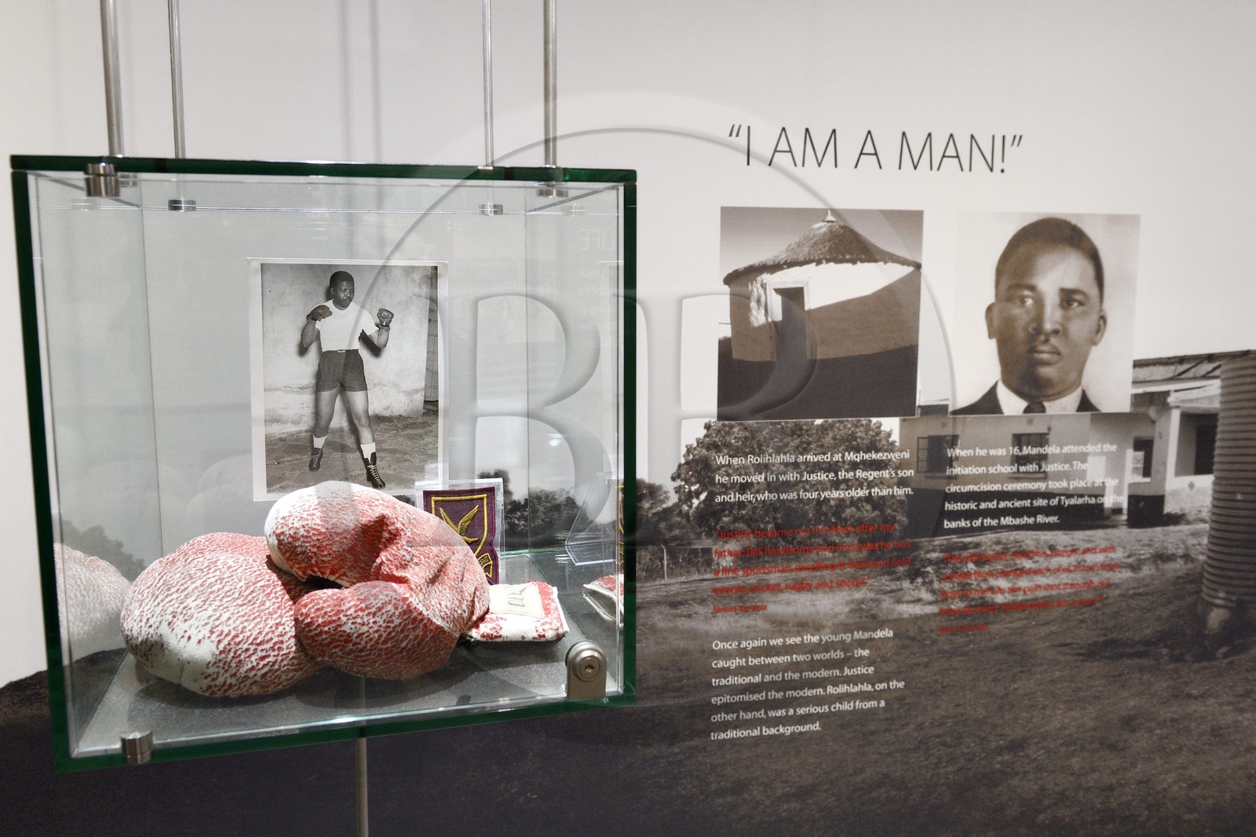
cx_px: 628
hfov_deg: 67.4
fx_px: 942
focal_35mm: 27
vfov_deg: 47.9
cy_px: 418
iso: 1600
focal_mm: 27
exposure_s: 1/30
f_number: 6.3
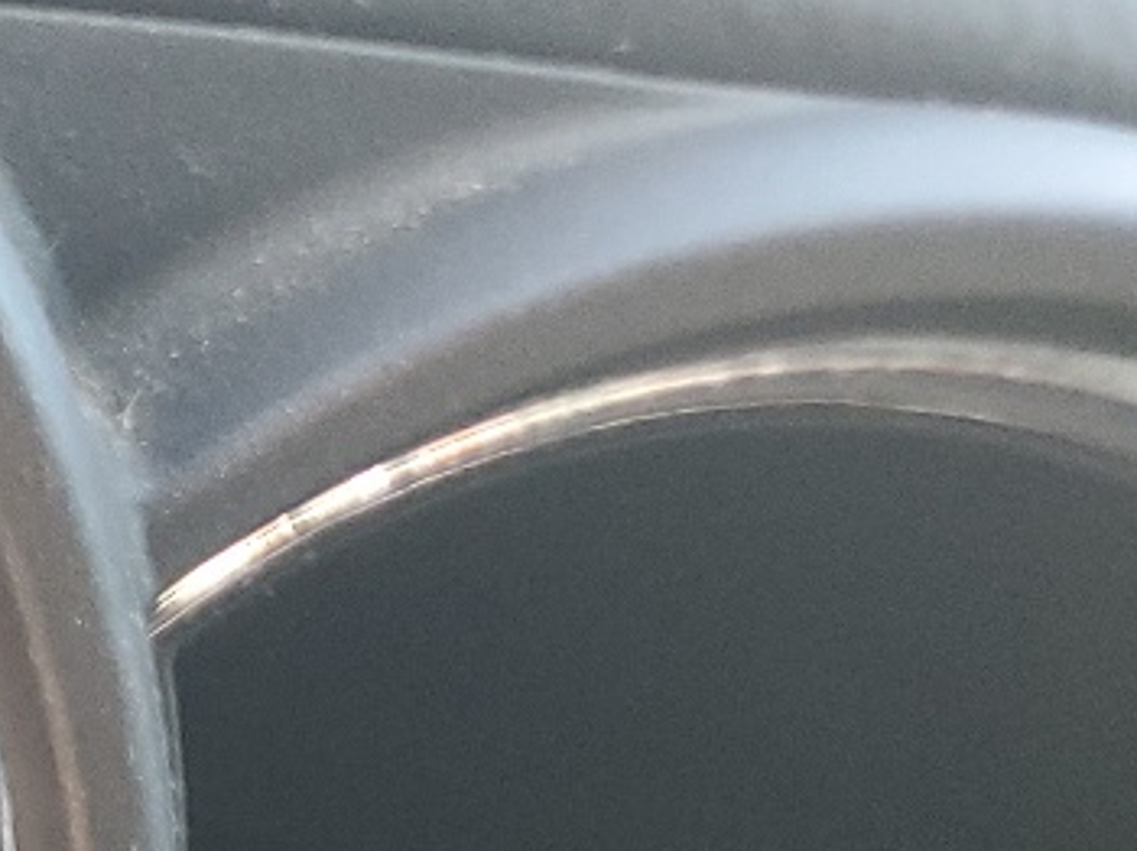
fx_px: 3906
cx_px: -1325
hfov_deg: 13.5
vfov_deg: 11.8
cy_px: 1345
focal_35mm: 119
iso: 87
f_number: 1.5
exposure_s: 1/120
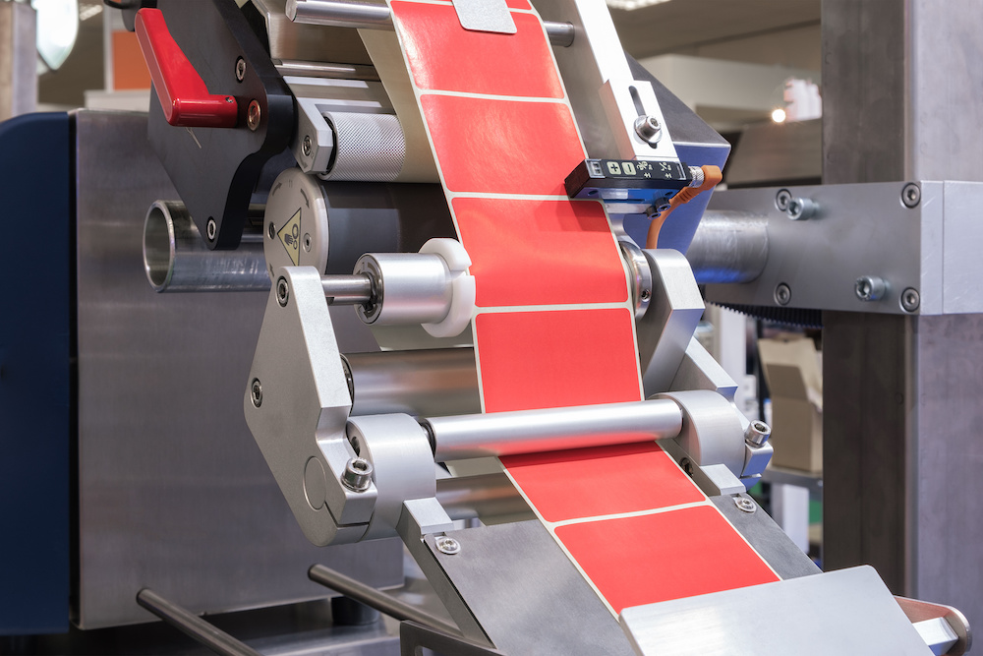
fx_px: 1283
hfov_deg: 41.9
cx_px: 492
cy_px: 328
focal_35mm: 47
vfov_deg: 28.7
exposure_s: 1/1.25
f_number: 11
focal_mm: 31.5
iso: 200
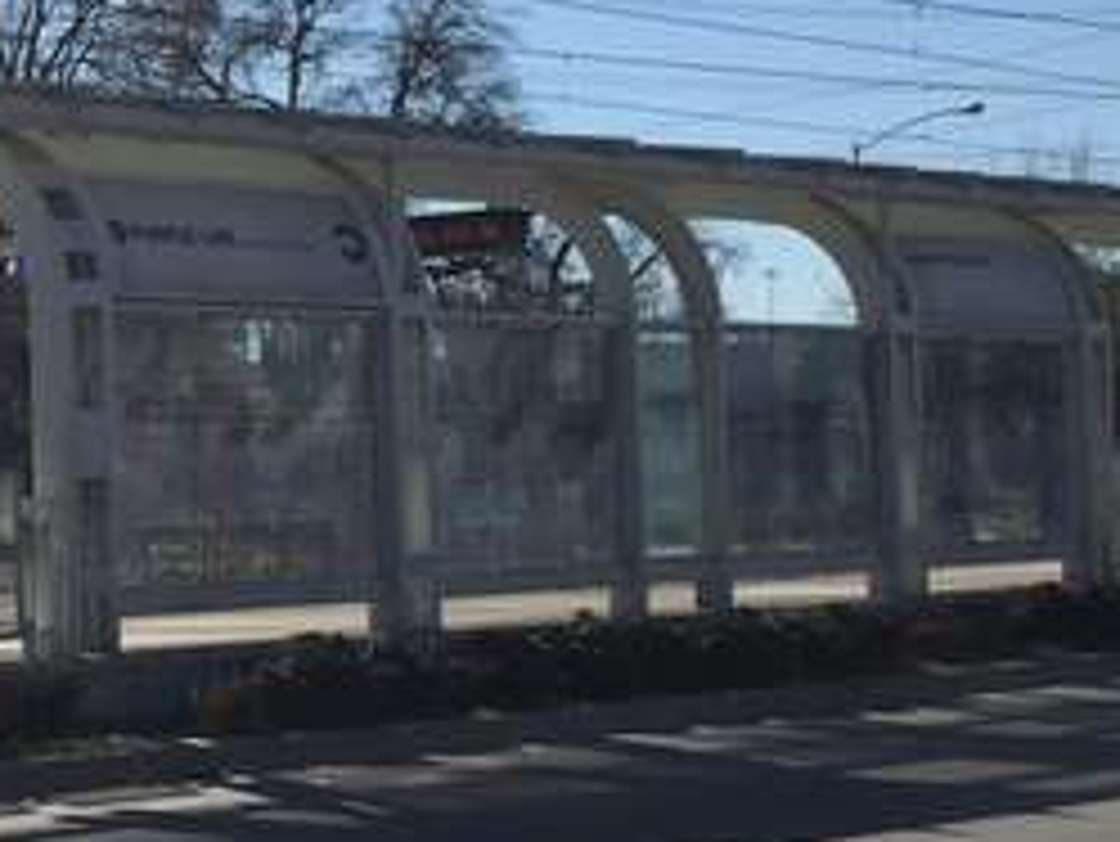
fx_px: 3010
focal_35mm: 93
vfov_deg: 15.9
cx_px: -270
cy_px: 599
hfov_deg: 19.7
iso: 32
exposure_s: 1/3300
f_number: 2.2
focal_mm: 4.15
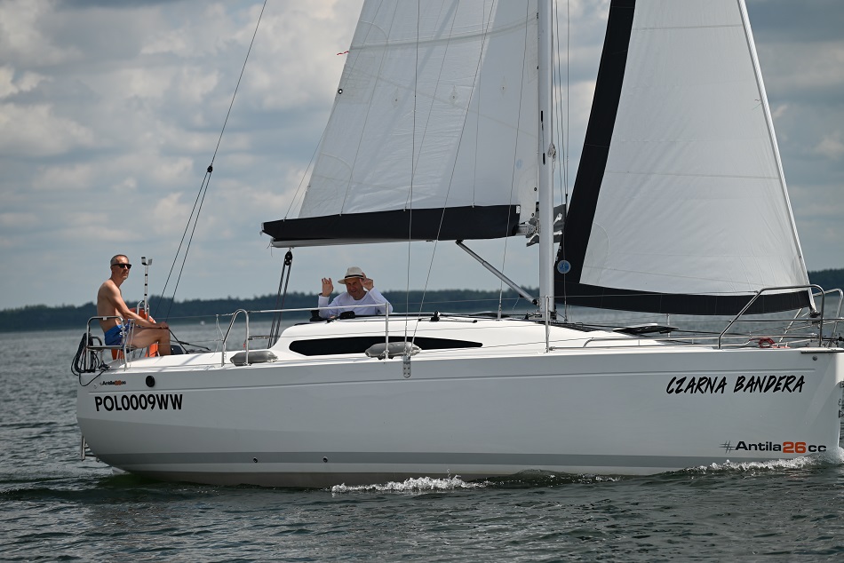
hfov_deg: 14.6
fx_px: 3283
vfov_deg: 9.8
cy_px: 282
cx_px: 422
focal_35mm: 140
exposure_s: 1/1250
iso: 100
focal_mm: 140
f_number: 6.3
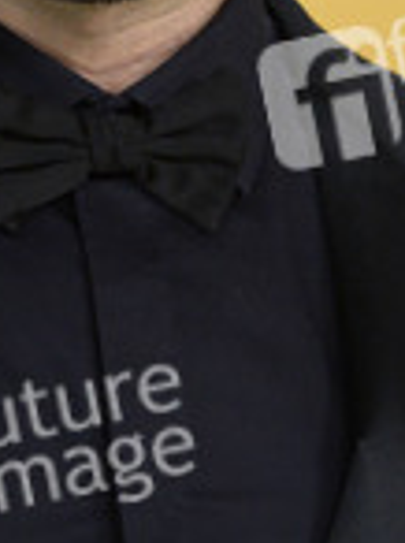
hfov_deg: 3.6
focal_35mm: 409
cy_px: -104
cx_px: 113
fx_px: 6399
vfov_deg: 4.8
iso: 2500
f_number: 6.3
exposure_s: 1/250
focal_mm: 155
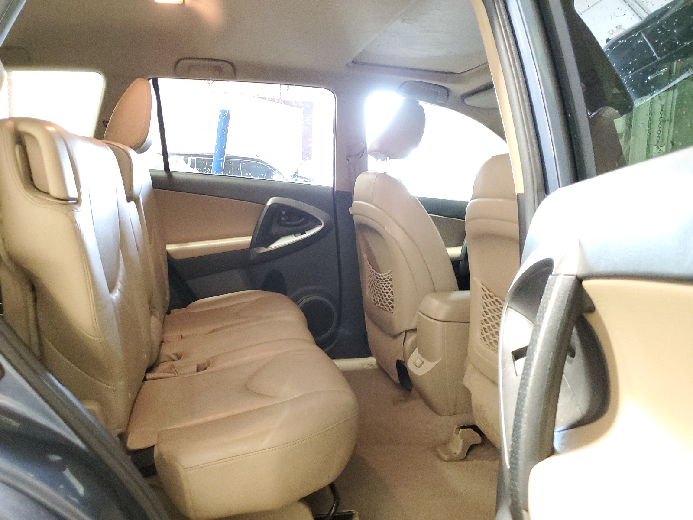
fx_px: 521
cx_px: 346
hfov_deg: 67.3
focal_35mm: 26
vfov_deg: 53.1
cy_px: 260
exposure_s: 1/15
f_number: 1.5
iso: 567
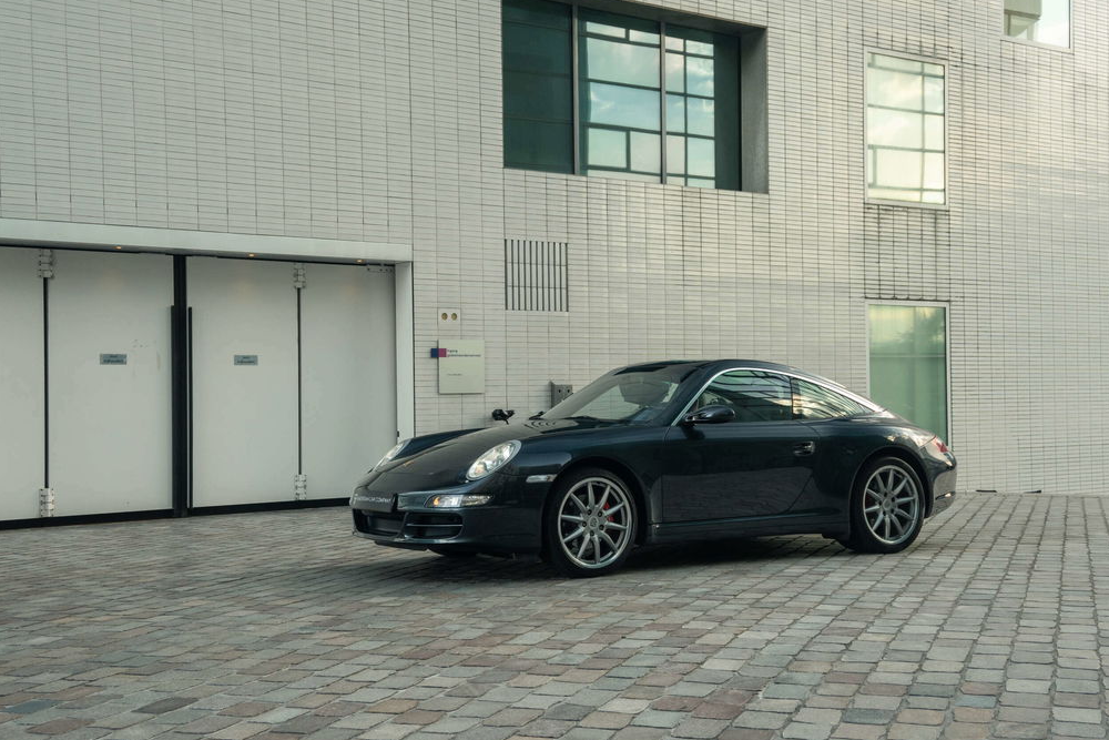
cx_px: 564
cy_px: 363
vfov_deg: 30.2
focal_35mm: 45
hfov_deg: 44.0
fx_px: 1371
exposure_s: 1/125
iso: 500
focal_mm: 29
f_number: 4.8
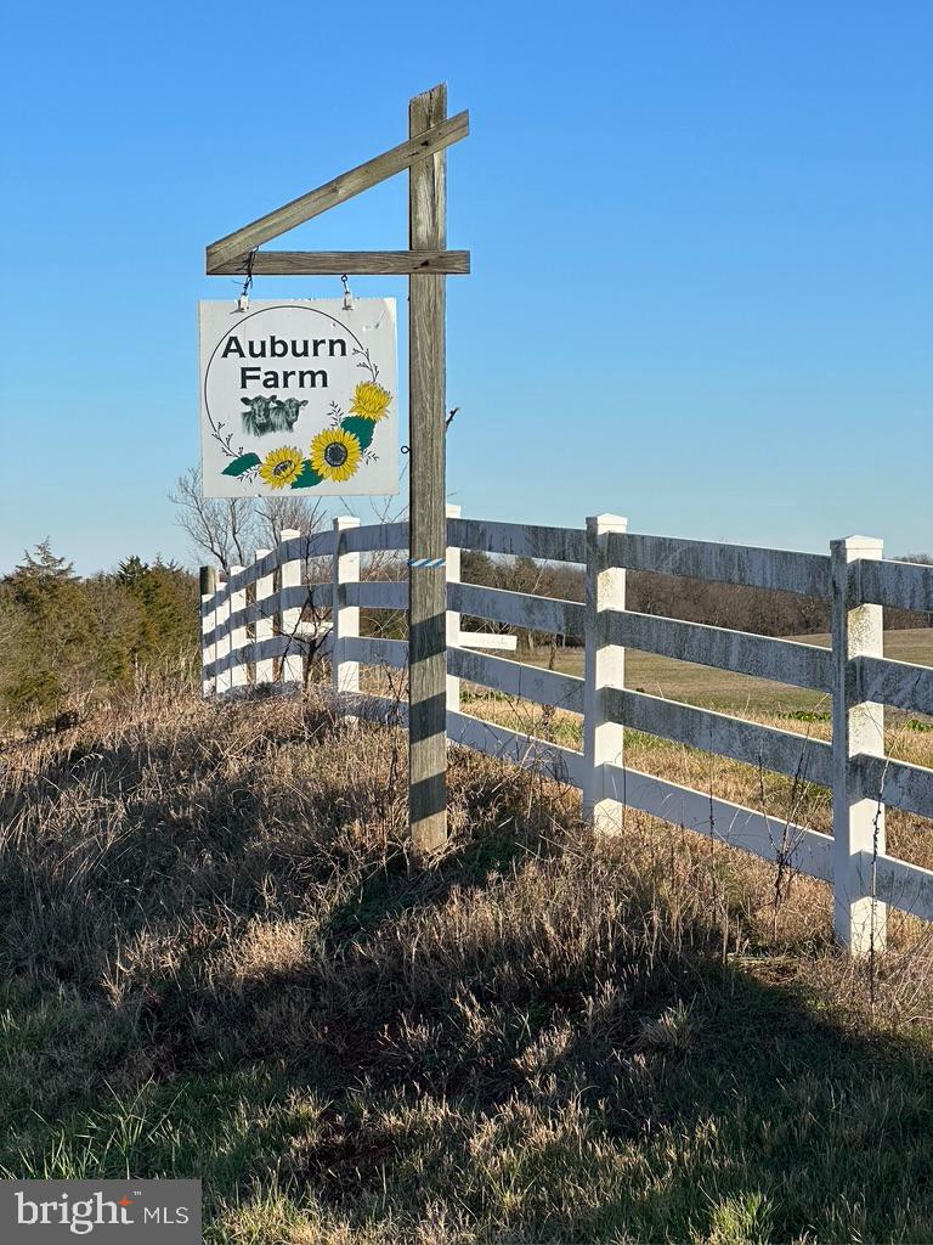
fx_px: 2767
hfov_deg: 19.1
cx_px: 466
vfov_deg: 25.3
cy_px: 622
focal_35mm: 77
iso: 32
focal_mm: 9
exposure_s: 1/669
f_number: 2.8
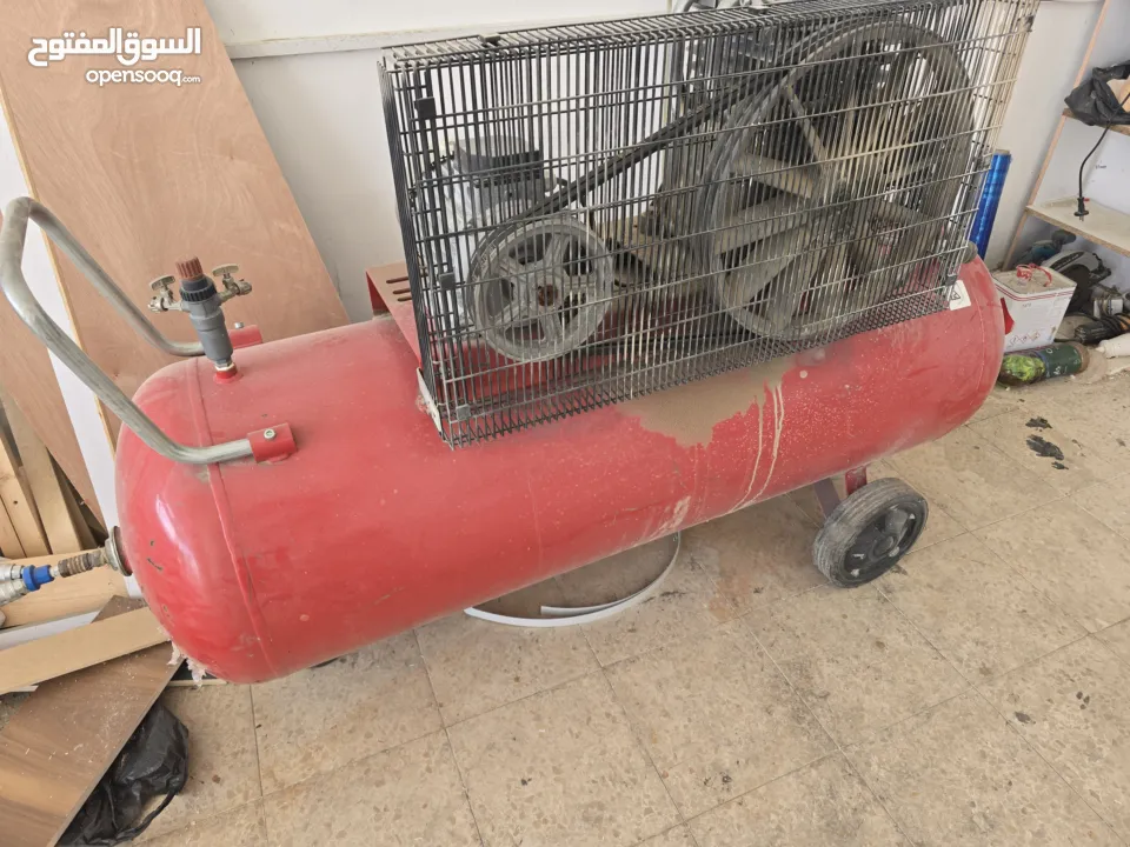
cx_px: 565
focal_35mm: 23
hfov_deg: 73.9
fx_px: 751
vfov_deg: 58.9
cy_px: 424
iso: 80
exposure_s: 1/180
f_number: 1.7
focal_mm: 6.3
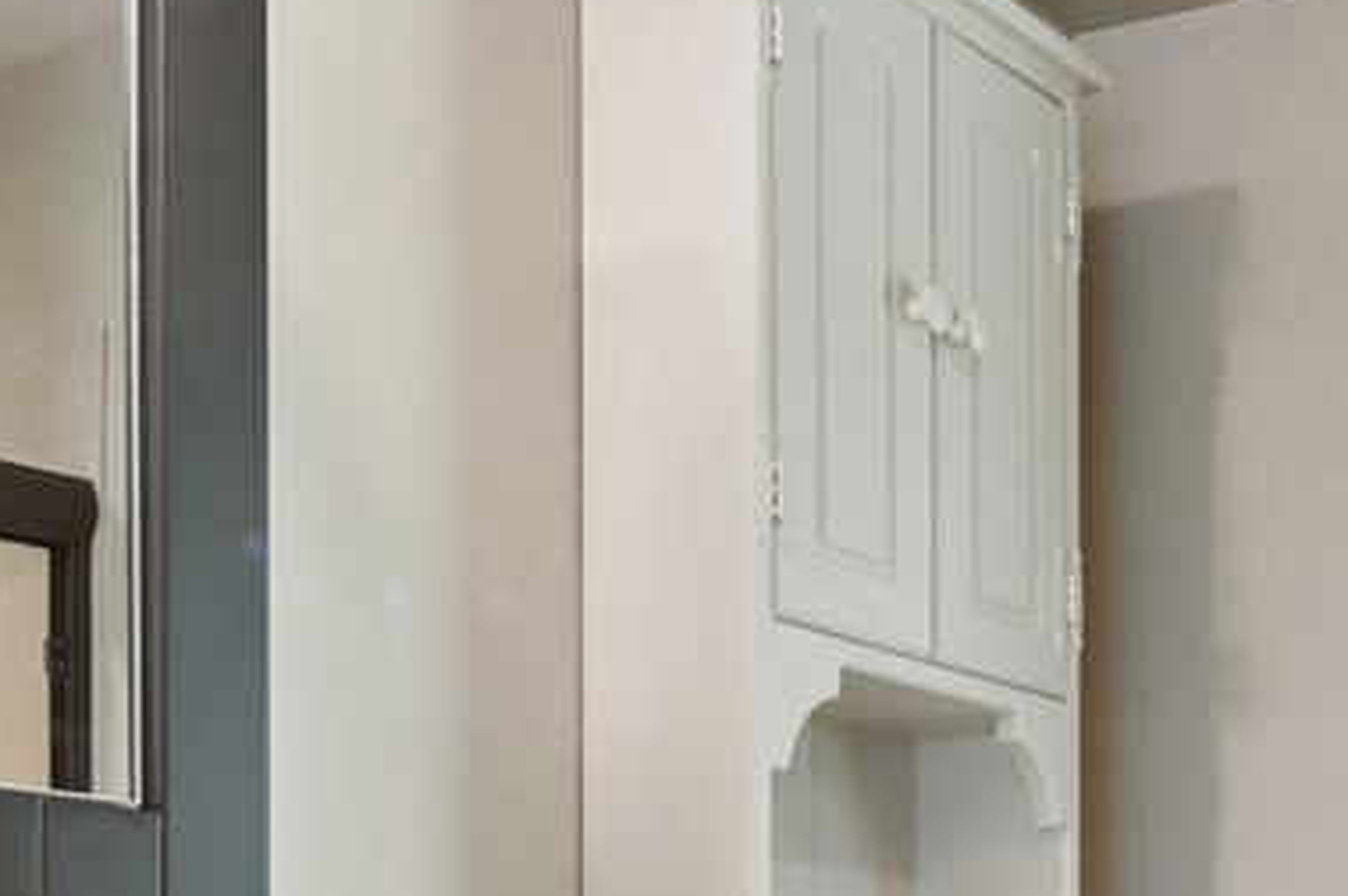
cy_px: 1202
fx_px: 2656
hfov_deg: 27.8
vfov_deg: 17.8
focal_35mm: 71
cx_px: 1124
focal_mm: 14
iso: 500
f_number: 9
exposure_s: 1/13
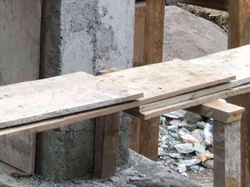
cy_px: -143
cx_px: -275
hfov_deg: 12.1
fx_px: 1025
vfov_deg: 9.9
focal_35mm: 142
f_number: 2.2
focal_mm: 4.15
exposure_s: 1/161
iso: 25
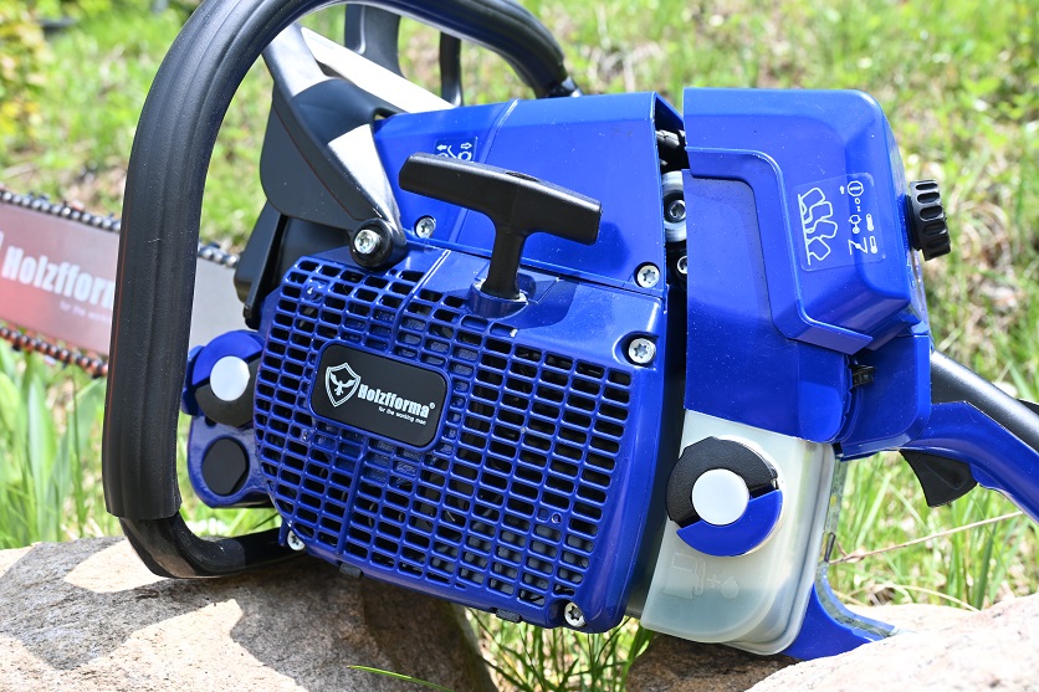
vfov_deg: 36.2
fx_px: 1060
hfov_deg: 52.2
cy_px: 346
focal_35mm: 37
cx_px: 520
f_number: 5.6
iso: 140
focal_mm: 24.5
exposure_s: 1/250
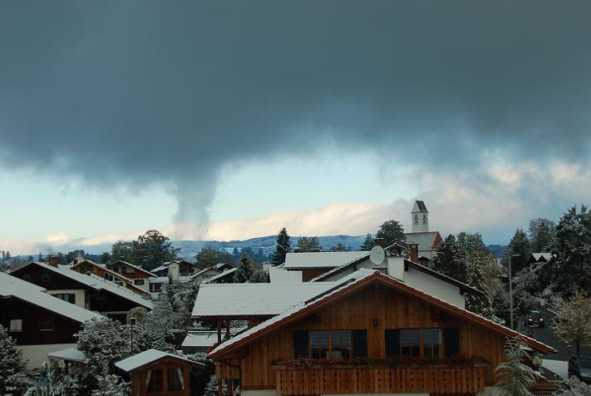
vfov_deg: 25.1
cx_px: 305
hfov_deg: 36.8
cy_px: 204
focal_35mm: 54
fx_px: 888
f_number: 7.1
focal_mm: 32
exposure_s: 1/200
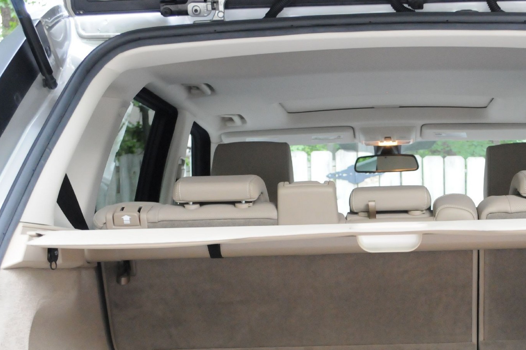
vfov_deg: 20.2
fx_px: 963
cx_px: 394
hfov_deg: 30.1
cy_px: 301
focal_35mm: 66
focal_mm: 24
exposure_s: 1/25
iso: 2000
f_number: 5
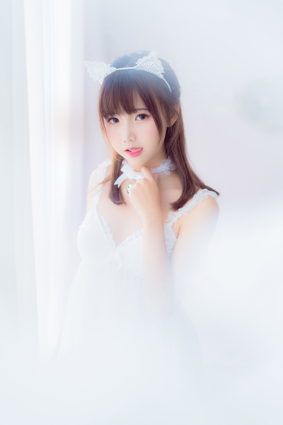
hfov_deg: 24.2
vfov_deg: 35.6
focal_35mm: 56
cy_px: 209
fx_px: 660
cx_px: 143
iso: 200
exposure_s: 1/125
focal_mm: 55
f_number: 1.8
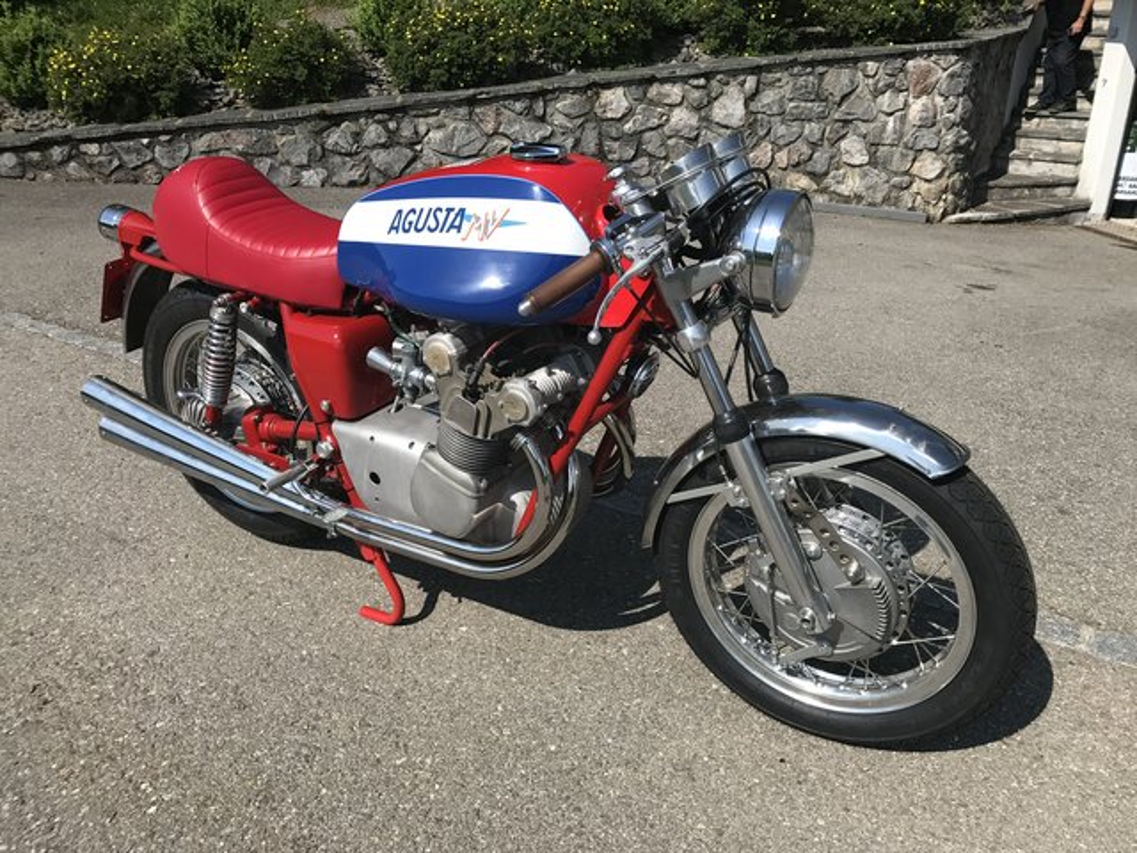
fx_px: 920
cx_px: 568
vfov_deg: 49.7
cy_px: 426
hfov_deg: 63.4
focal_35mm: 28
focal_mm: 3.99
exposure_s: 1/2227
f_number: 1.8
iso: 20
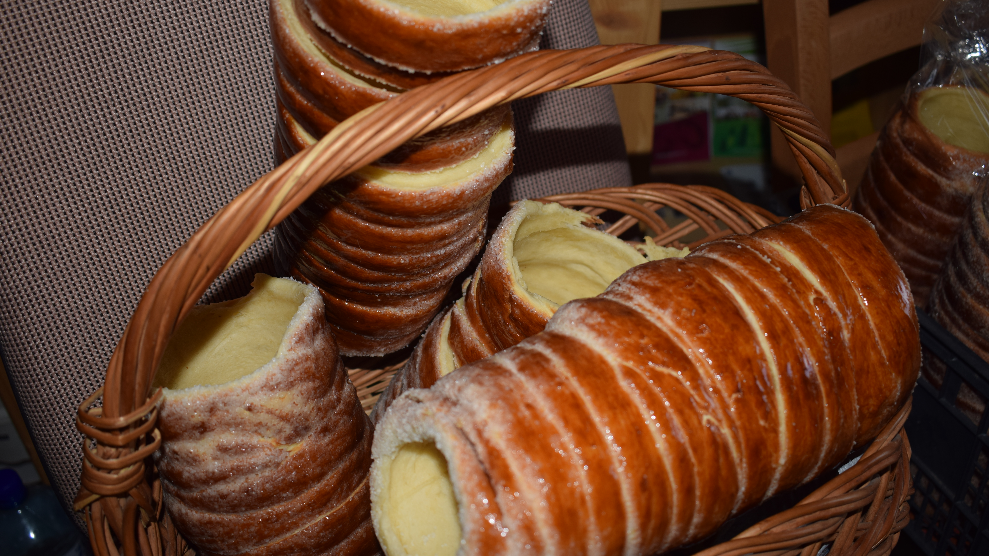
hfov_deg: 54.6
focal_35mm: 37
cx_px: 497
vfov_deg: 32.3
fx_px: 958
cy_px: 244
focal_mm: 23
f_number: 3.8
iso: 100
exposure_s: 1/200
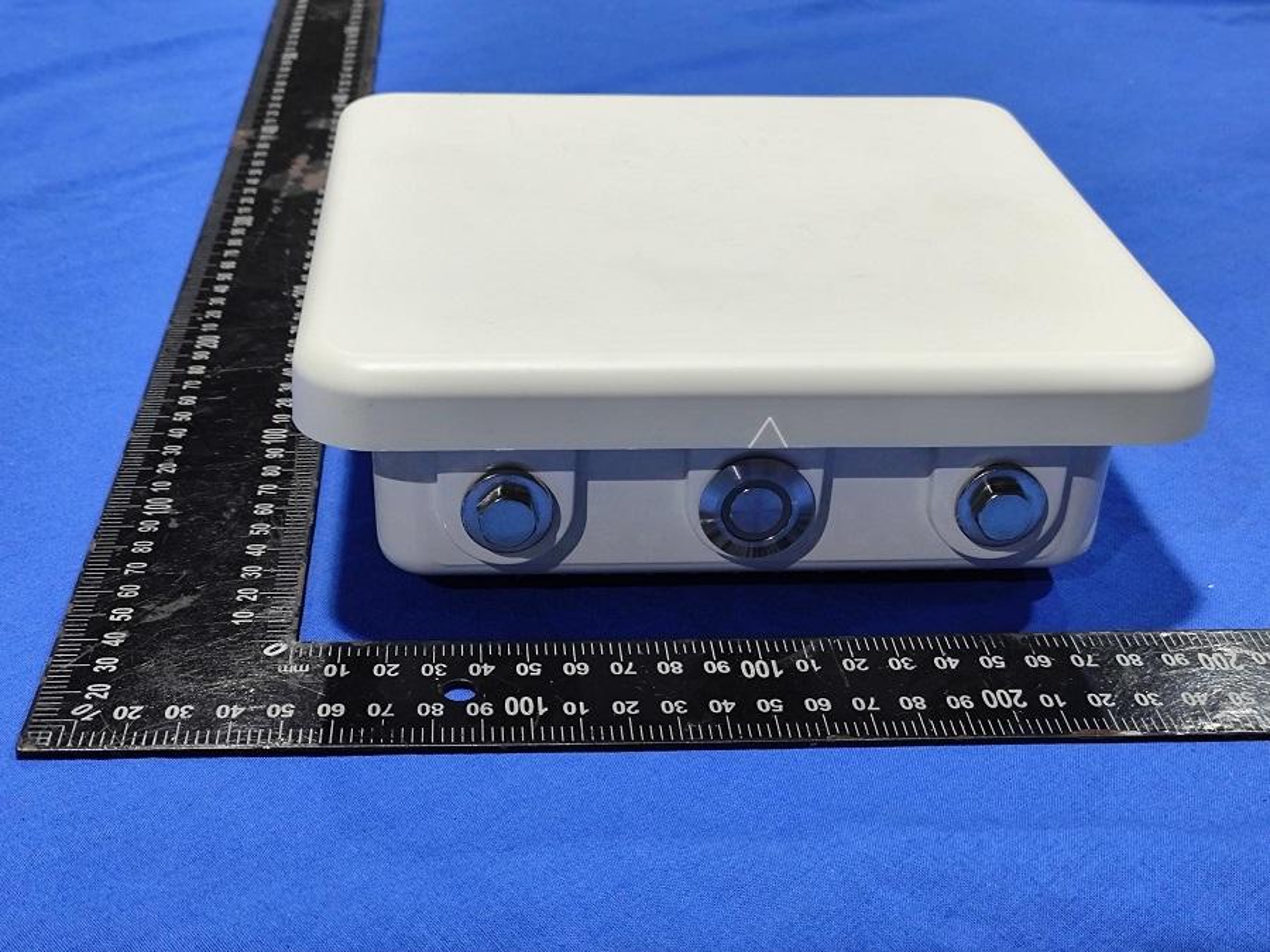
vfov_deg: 54.9
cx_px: 635
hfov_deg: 69.4
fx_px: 917
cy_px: 476
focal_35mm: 25
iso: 226
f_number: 1.79
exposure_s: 1/33.3
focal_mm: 4.71
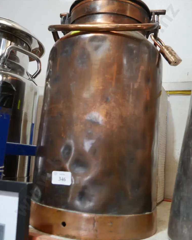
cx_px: 97
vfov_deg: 52.8
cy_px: 111
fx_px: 241
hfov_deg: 43.4
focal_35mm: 34
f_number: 4
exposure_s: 1/60
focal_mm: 16
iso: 500
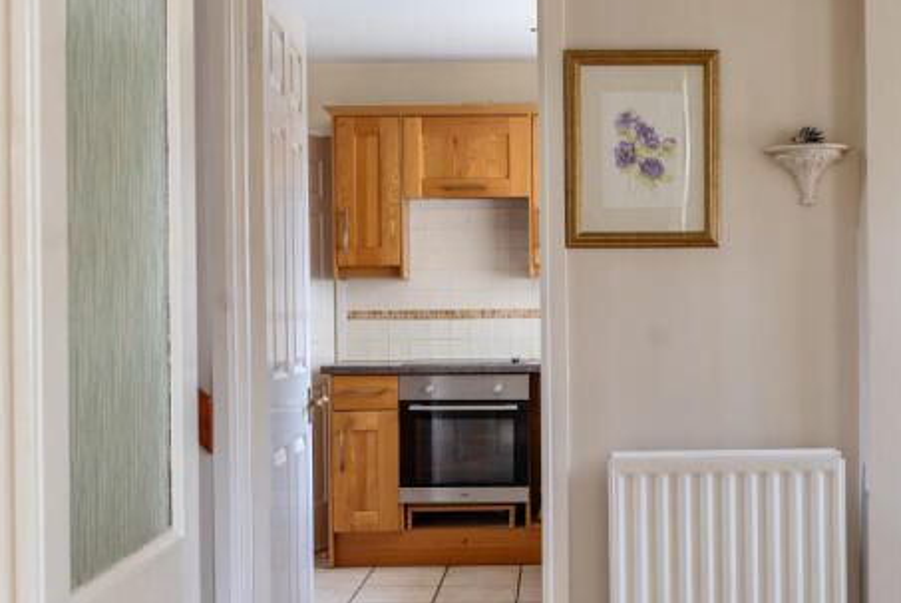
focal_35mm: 52
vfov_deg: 26.0
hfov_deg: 37.7
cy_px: 307
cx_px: 604
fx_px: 1303
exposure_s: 1/1.25
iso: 100
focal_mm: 24
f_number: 8
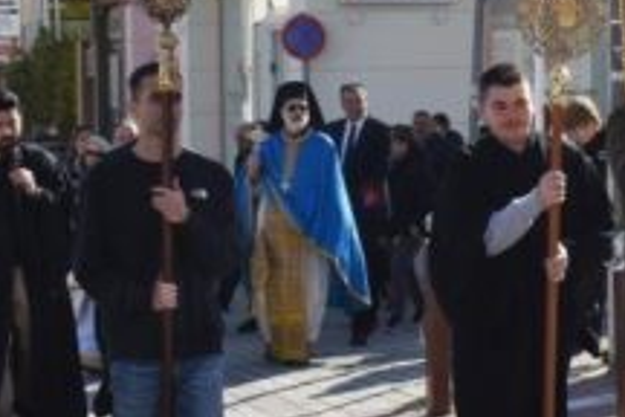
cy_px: 26
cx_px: 506
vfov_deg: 12.2
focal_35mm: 112
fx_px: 1940
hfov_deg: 18.1
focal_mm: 21
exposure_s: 1/320
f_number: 9
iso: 100
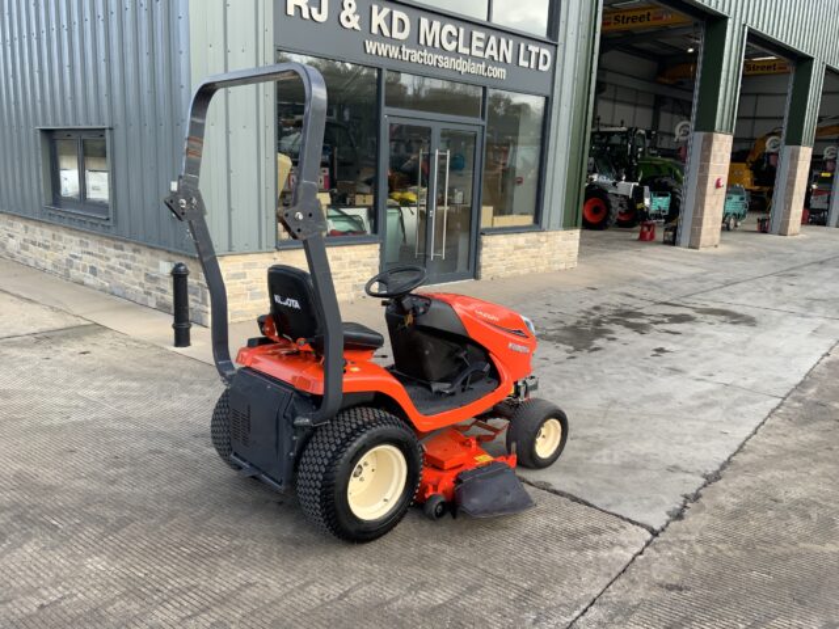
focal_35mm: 29
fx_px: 703
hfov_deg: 61.7
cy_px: 314
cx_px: 420
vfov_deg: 48.2
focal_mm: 3
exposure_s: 1/320
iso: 16
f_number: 1.8
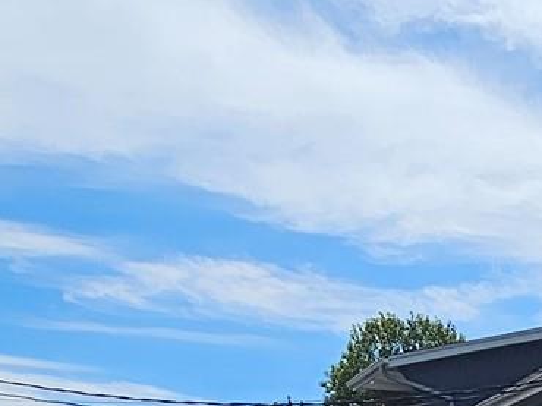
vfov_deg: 15.1
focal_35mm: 72
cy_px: 890
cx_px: 621
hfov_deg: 24.9
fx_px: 1127
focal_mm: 2.2
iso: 50
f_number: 2.2
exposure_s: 1/3913
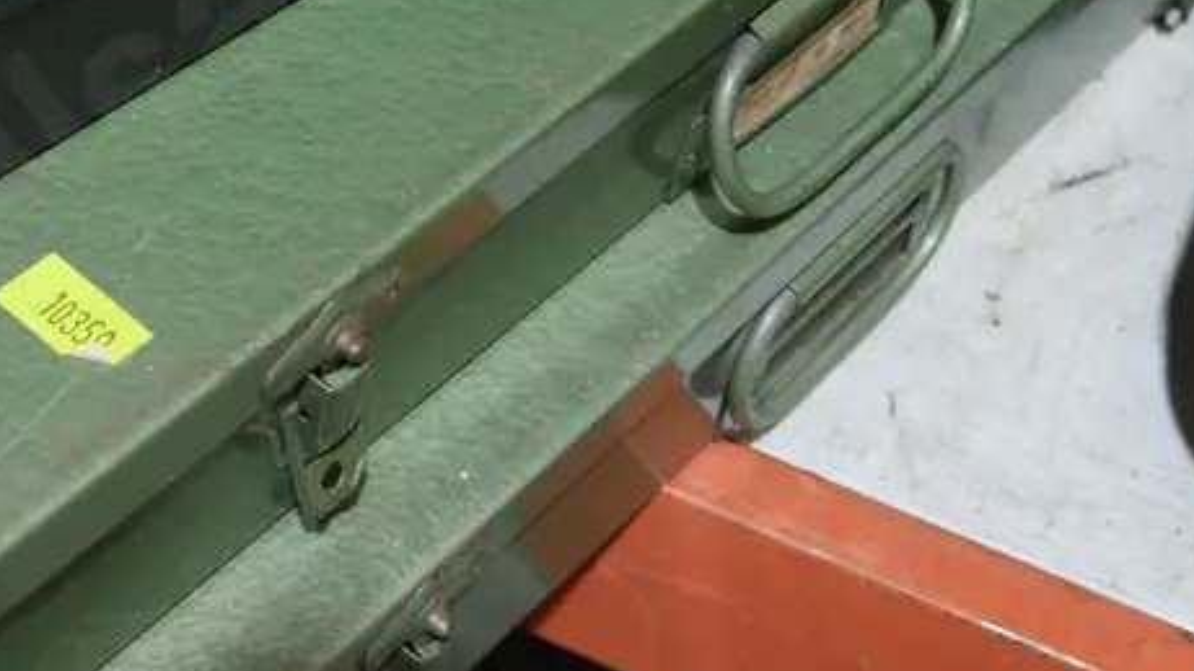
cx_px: 360
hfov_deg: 23.0
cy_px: -74
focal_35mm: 92
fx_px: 2912
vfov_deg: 12.9
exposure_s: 1/60
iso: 500
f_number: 4.5
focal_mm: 19
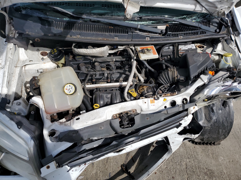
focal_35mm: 26
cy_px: 90
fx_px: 181
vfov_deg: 53.1
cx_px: 120
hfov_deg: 67.3
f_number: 1.5
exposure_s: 1/5000
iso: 50
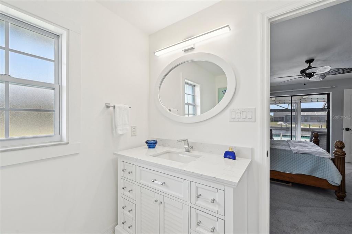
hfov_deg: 104.3
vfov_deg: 81.1
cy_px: 117
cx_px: 176
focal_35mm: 14
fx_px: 137
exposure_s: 1/250
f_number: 8
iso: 400
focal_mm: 14
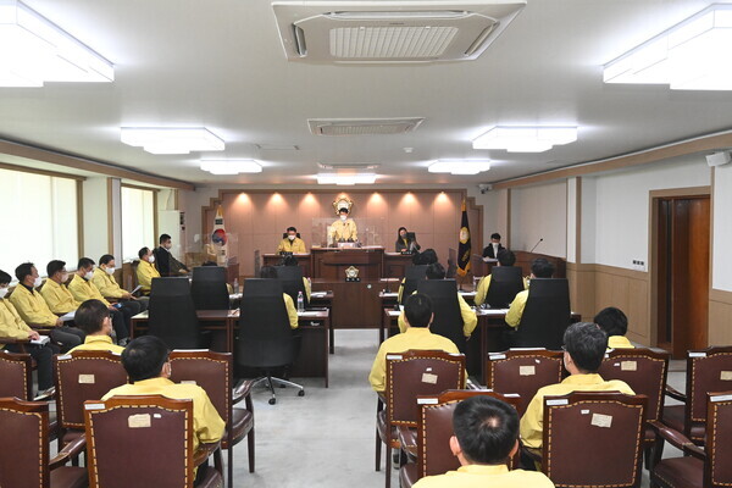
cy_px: 244
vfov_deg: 37.9
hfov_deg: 54.4
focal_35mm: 35
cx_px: 366
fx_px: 712
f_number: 13
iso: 8000
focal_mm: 35
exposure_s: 1/160
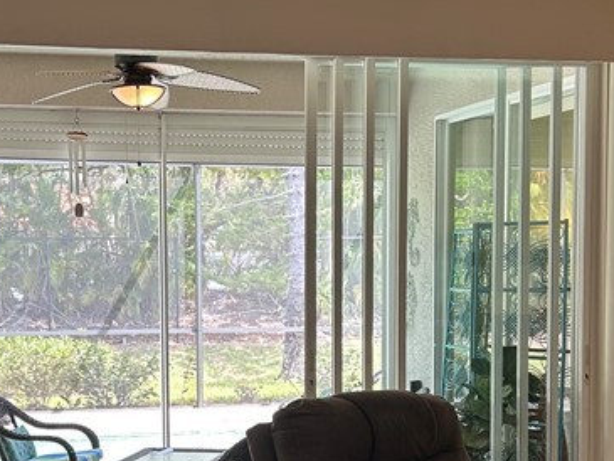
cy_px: 360
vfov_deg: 20.0
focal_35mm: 73
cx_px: 192
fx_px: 1295
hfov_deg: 26.5
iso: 40
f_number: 1.5
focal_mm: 5.7
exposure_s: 1/120
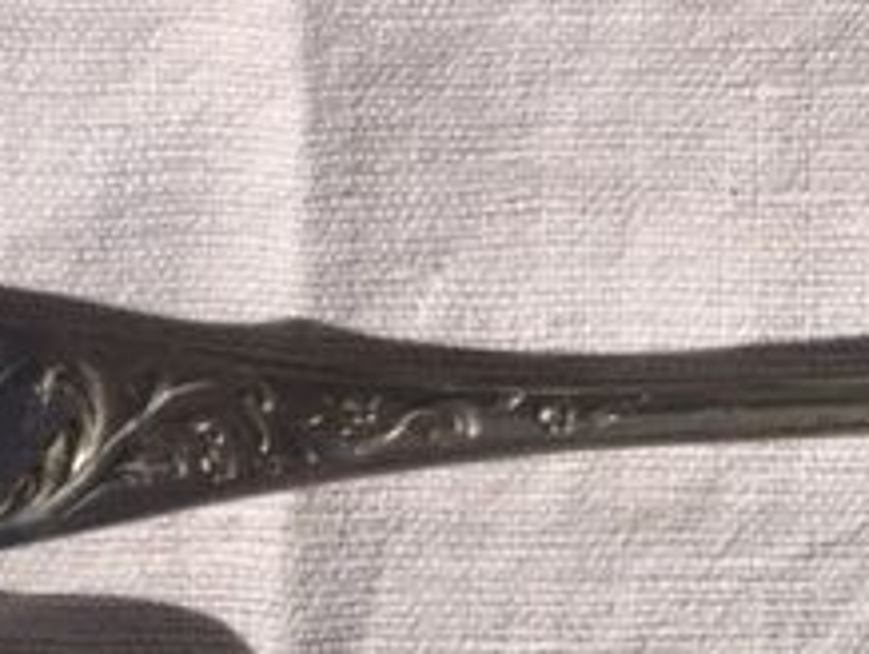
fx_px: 2136
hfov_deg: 21.9
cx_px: 929
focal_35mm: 85
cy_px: 766
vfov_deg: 16.7
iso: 32
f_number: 2.2
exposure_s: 1/7937
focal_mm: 4.15
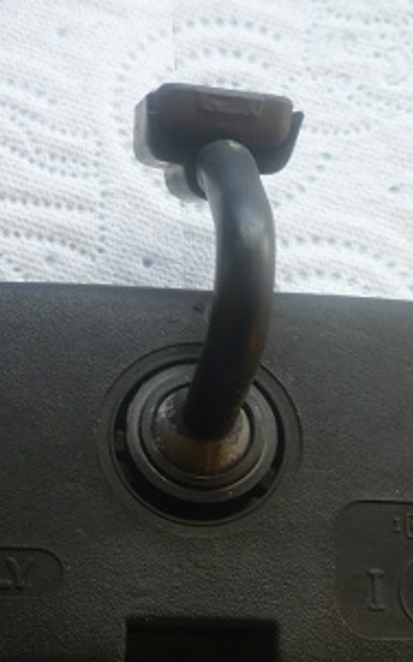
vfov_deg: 31.3
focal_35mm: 65
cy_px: 448
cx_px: 149
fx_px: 1172
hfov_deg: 19.9
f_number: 3.3
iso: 80
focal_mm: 5.2
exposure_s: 1/30
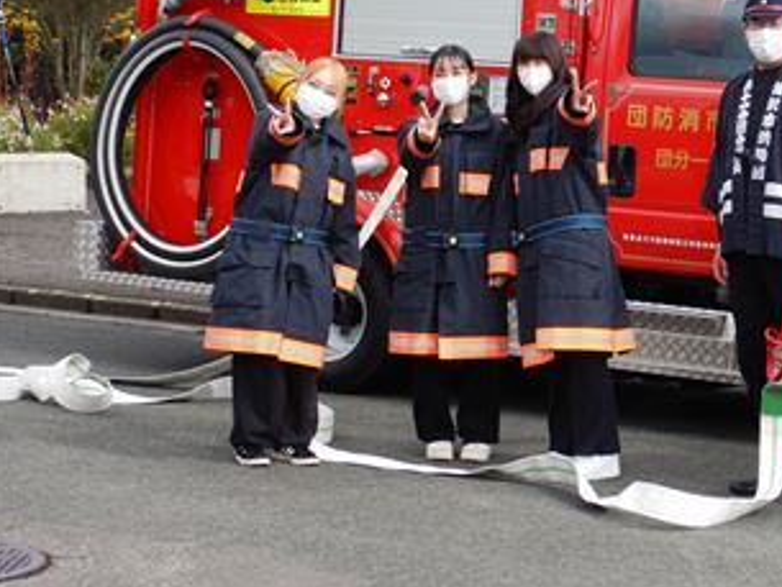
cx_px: 628
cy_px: 168
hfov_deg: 19.4
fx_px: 2260
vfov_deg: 14.8
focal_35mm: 100
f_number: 4.4
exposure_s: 1/250
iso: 125
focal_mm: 11
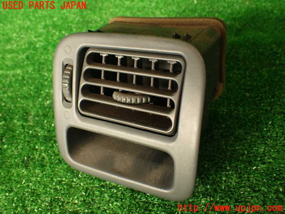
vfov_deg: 39.7
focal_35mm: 36
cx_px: 142
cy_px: 107
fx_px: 296
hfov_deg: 51.4
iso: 125
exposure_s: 1/80
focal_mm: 6.37
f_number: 2.5
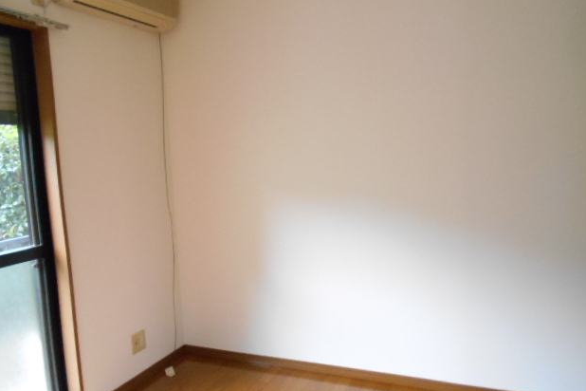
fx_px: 456
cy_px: 212
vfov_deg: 46.4
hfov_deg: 65.5
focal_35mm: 28
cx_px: 286
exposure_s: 1/30
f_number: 3.2
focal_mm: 4.6
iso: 800
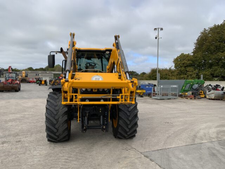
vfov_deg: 48.2
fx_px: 188
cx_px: 112
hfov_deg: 61.7
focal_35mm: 29
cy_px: 84
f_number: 1.8
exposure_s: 1/1490
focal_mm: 3
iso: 16
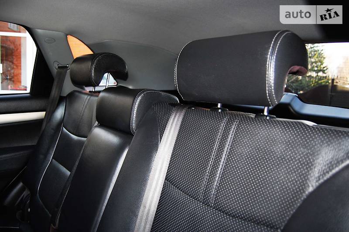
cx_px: 174
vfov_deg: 47.9
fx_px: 262
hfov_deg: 67.4
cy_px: 116
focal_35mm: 27
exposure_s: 1/60
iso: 400
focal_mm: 18
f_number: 3.5
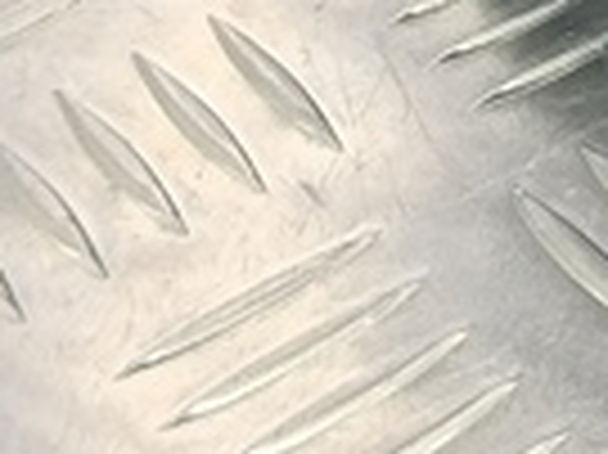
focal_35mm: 175
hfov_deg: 10.3
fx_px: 3071
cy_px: -939
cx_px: 1248
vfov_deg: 7.4
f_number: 1.6
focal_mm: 4.11
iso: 143
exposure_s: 1/50
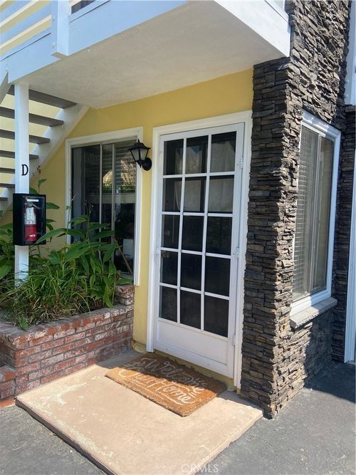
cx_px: 178
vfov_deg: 67.3
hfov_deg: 53.0
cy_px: 238
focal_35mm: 26
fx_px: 357
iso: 32
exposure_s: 1/1135
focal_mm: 4.25
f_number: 1.8
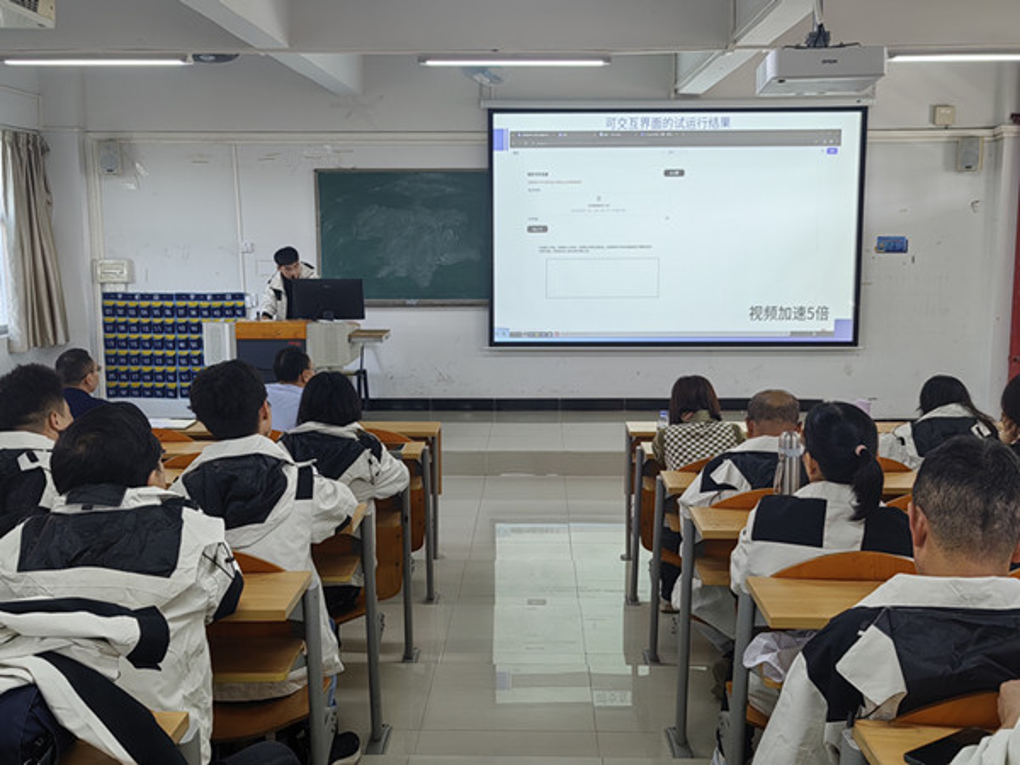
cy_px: 382
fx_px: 1090
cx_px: 510
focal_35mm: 37
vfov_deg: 38.7
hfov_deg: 50.1
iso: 50
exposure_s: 1/100
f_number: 1.9
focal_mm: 5.52
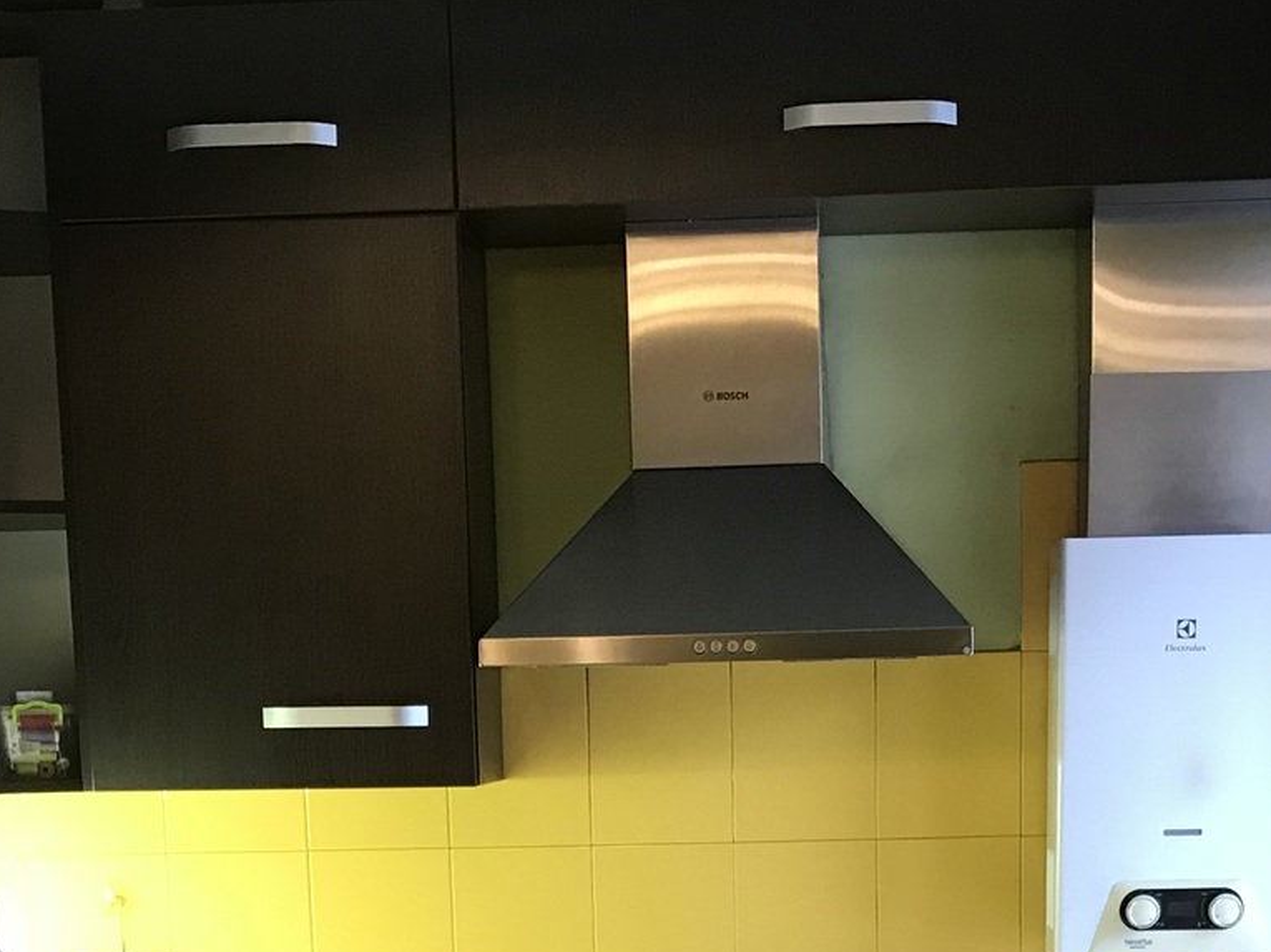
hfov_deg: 26.0
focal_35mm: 75
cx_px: 683
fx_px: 2752
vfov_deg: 18.4
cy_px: 1215
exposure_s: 1/17
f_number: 1.8
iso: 64
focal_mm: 3.99
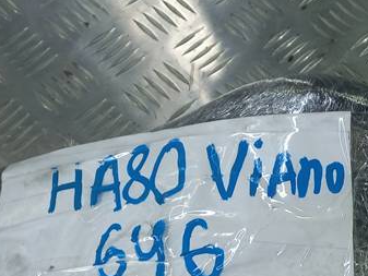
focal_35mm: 76
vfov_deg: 19.0
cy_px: 257
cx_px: 391
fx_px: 808
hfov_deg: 24.2
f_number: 1.8
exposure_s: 1/50
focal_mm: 4.6
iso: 25
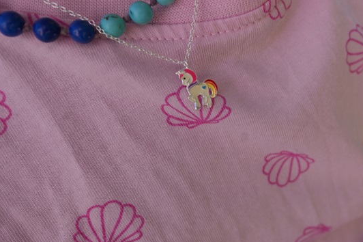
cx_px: 328
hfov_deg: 38.9
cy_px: 139
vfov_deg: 28.6
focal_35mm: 47
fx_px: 474
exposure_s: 1/125
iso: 100
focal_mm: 25
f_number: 5.6
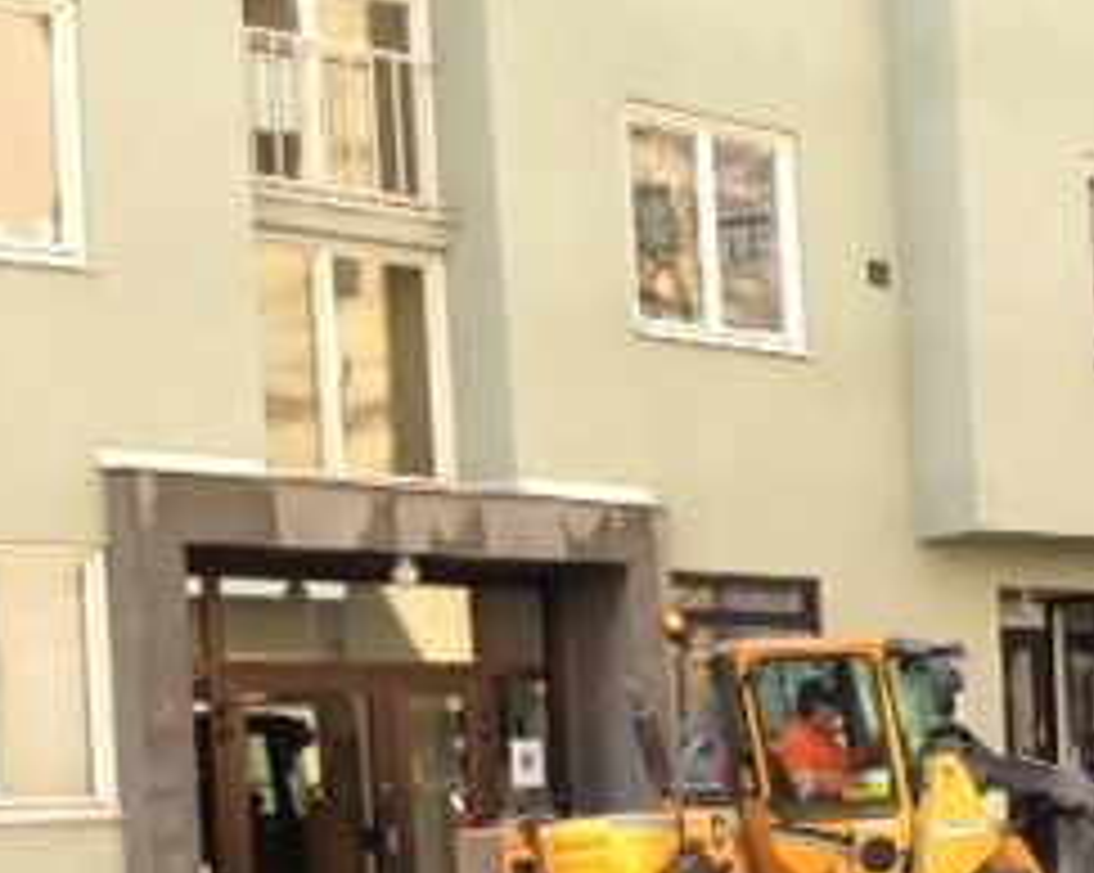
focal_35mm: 85
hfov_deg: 20.6
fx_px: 2750
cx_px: 1418
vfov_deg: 17.6
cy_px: 891
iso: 50
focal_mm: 4.13
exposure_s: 1/444
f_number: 2.4
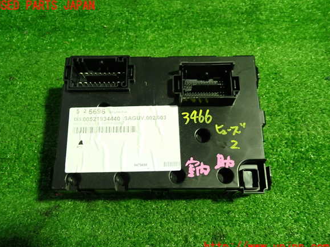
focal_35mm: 31
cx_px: 162
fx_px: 295
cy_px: 127
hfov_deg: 58.4
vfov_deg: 45.4
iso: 250
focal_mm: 5.4
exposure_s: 1/30
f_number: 2.3
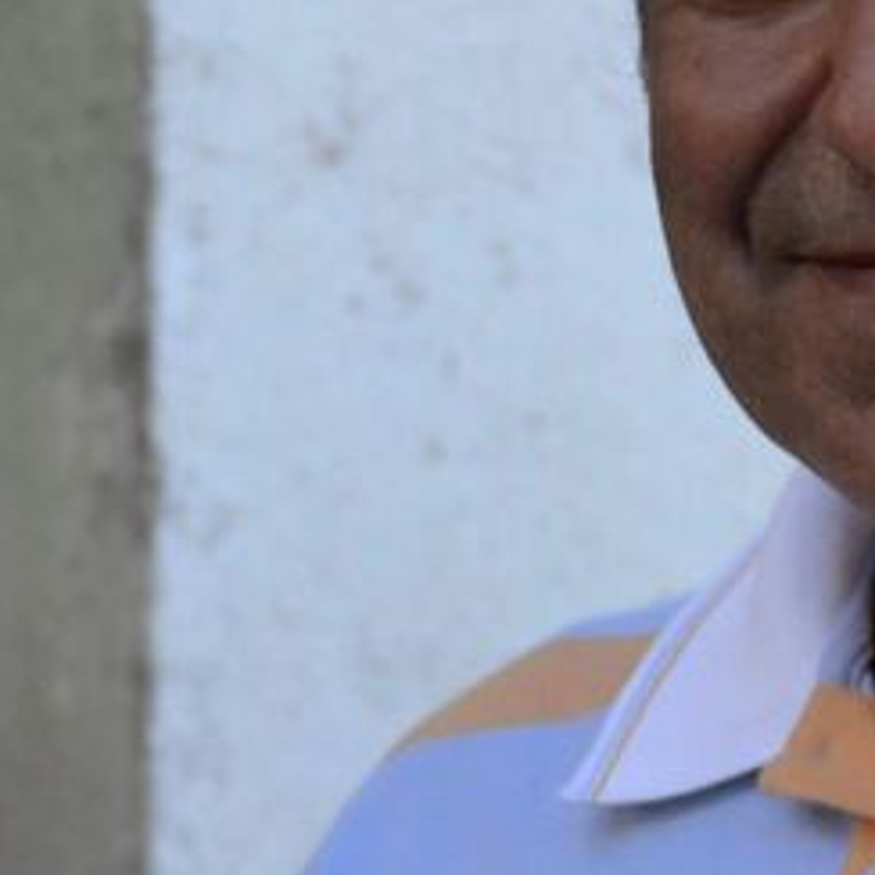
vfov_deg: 14.9
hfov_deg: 14.2
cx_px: 1173
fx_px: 3346
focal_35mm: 117
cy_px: 246
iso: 400
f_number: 2.8
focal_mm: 24
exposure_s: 1/500
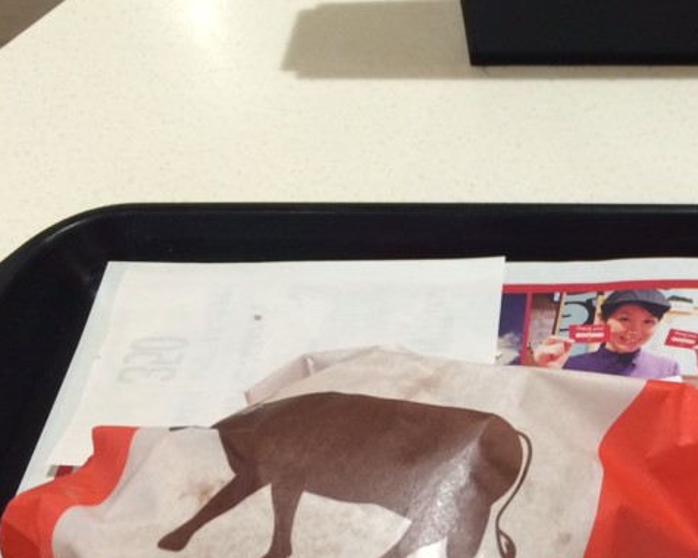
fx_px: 1260
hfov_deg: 29.0
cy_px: 460
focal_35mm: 61
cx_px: 701
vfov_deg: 24.5
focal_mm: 4.15
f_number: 2.2
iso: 64
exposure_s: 1/30
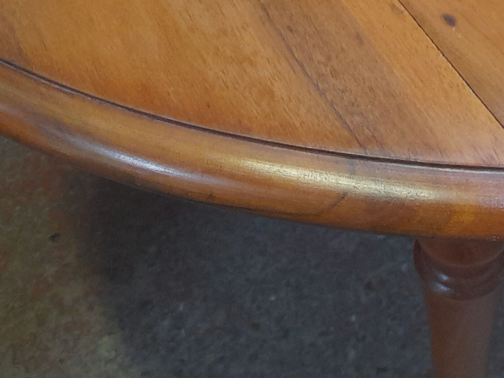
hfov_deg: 25.7
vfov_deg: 19.0
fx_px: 1048
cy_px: -107
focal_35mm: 72
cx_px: 499
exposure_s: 1/50
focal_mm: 4.6
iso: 250
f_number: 2
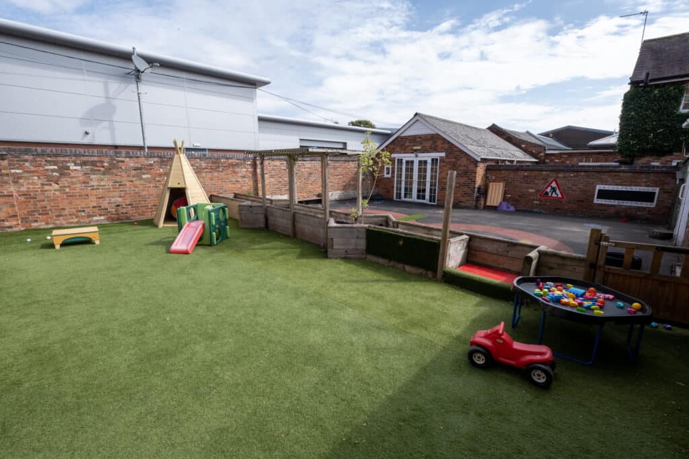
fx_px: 287
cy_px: 230
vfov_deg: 77.3
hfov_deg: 100.4
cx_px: 344
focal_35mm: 15
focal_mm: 10
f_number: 8
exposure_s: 1/320
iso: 320
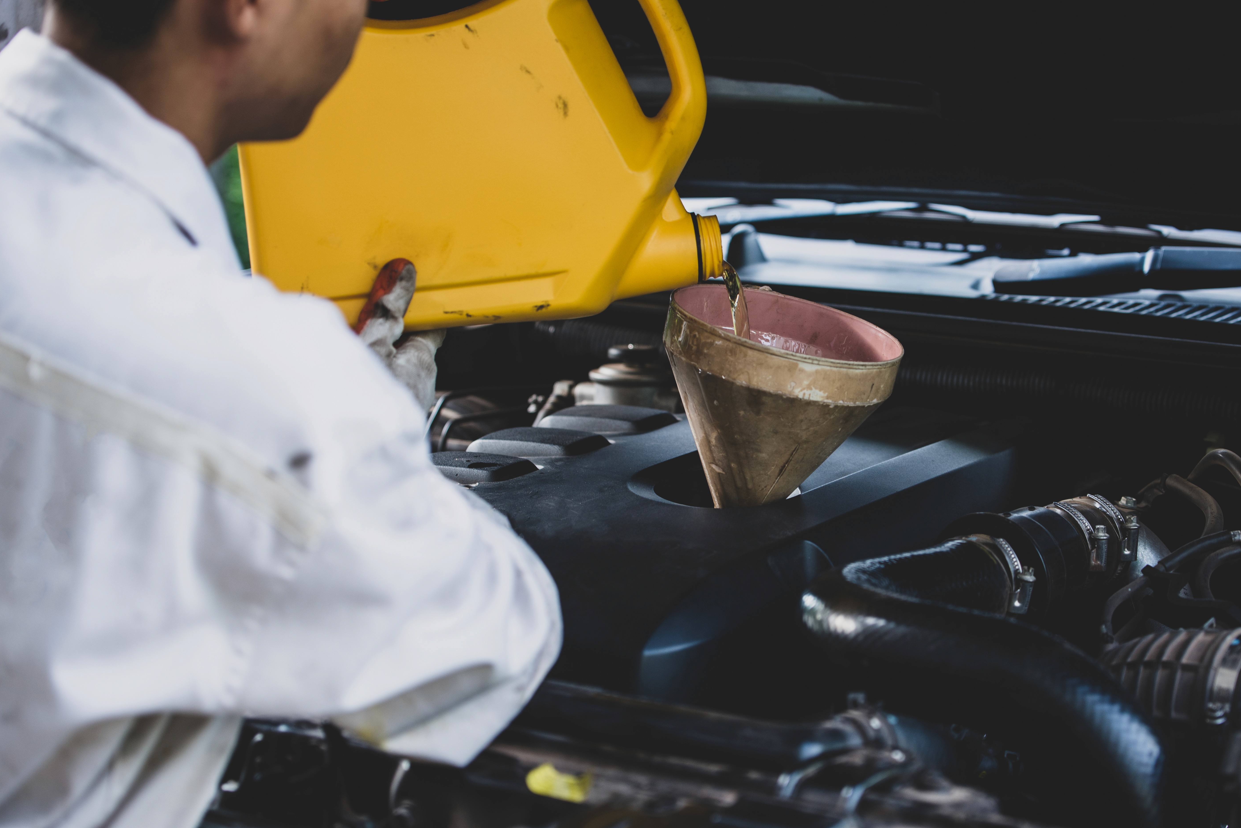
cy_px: 419
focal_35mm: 92
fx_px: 3172
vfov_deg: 14.9
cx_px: 754
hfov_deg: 22.1
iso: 200
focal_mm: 70
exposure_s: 1/160
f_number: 2.8
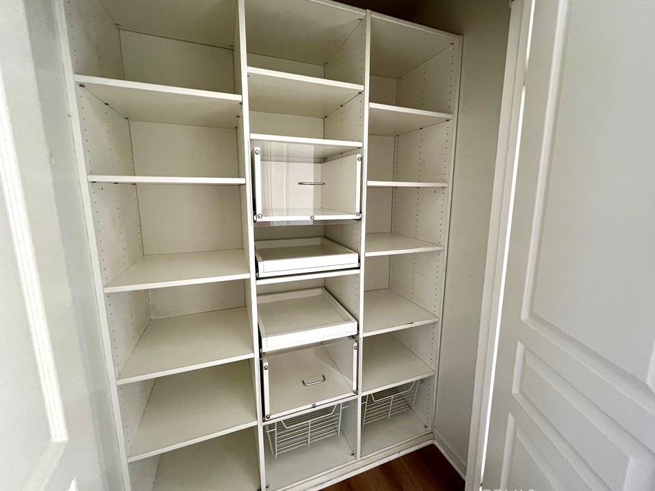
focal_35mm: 14
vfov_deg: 85.7
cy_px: 241
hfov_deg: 102.0
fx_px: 265
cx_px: 344
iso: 250
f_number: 1.8
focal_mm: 1.57
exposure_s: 1/99
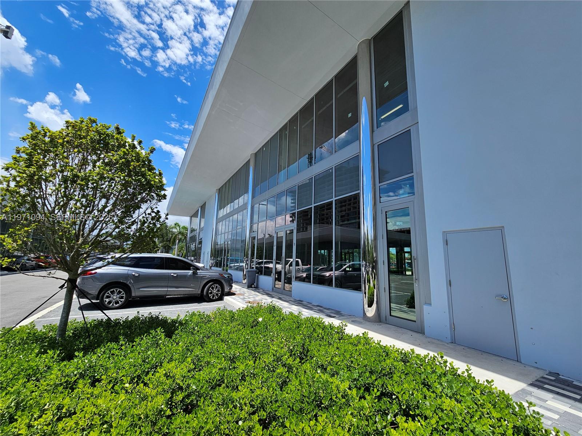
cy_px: 218
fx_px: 219
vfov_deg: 89.9
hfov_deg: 106.2
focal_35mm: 13
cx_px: 291
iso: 50
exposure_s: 1/2321
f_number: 2.2
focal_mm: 2.2
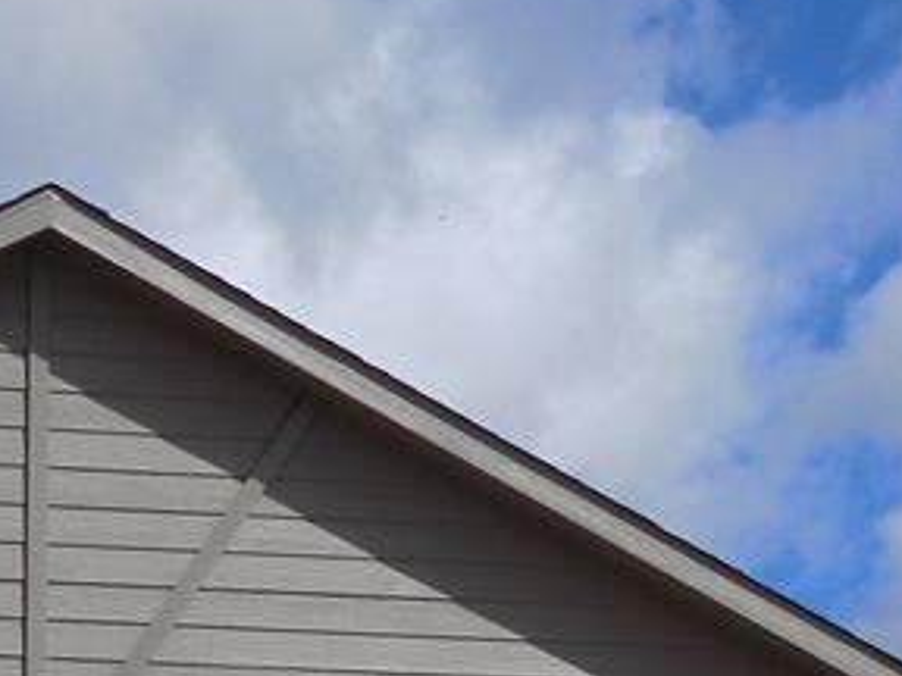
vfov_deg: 11.5
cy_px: 1155
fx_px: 3153
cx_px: -138
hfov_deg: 15.7
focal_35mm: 121
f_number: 10.9
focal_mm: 6.1
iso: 80
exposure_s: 1/200
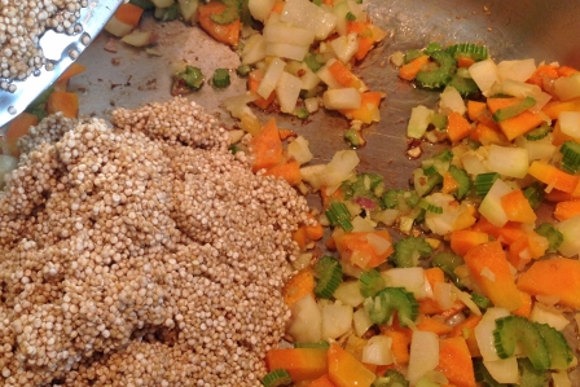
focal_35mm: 49
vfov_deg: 27.5
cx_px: 198
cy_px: 206
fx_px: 790
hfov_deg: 39.9
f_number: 2.4
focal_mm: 4.12
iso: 64
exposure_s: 1/60
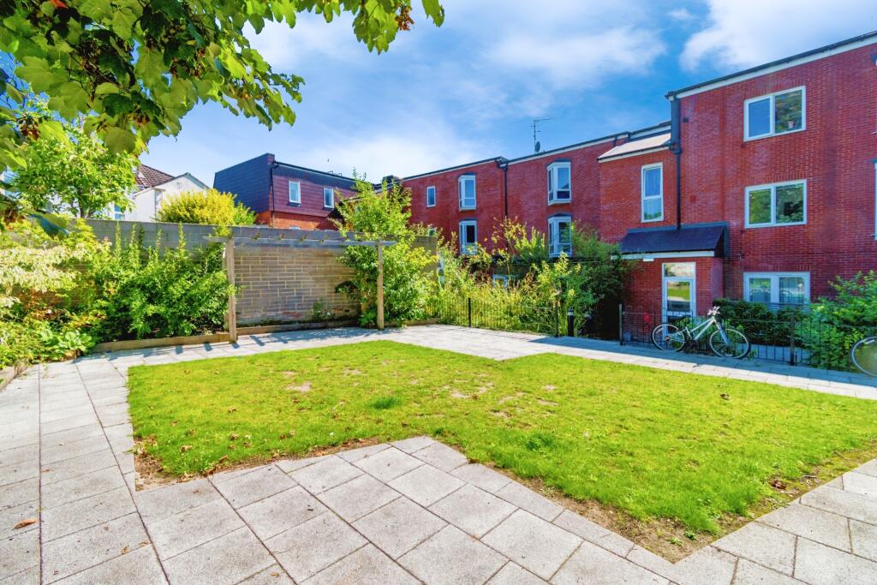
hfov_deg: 100.4
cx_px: 438
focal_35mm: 15
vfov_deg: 77.3
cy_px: 292
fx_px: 365
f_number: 7.1
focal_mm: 10
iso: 320
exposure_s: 1/1250
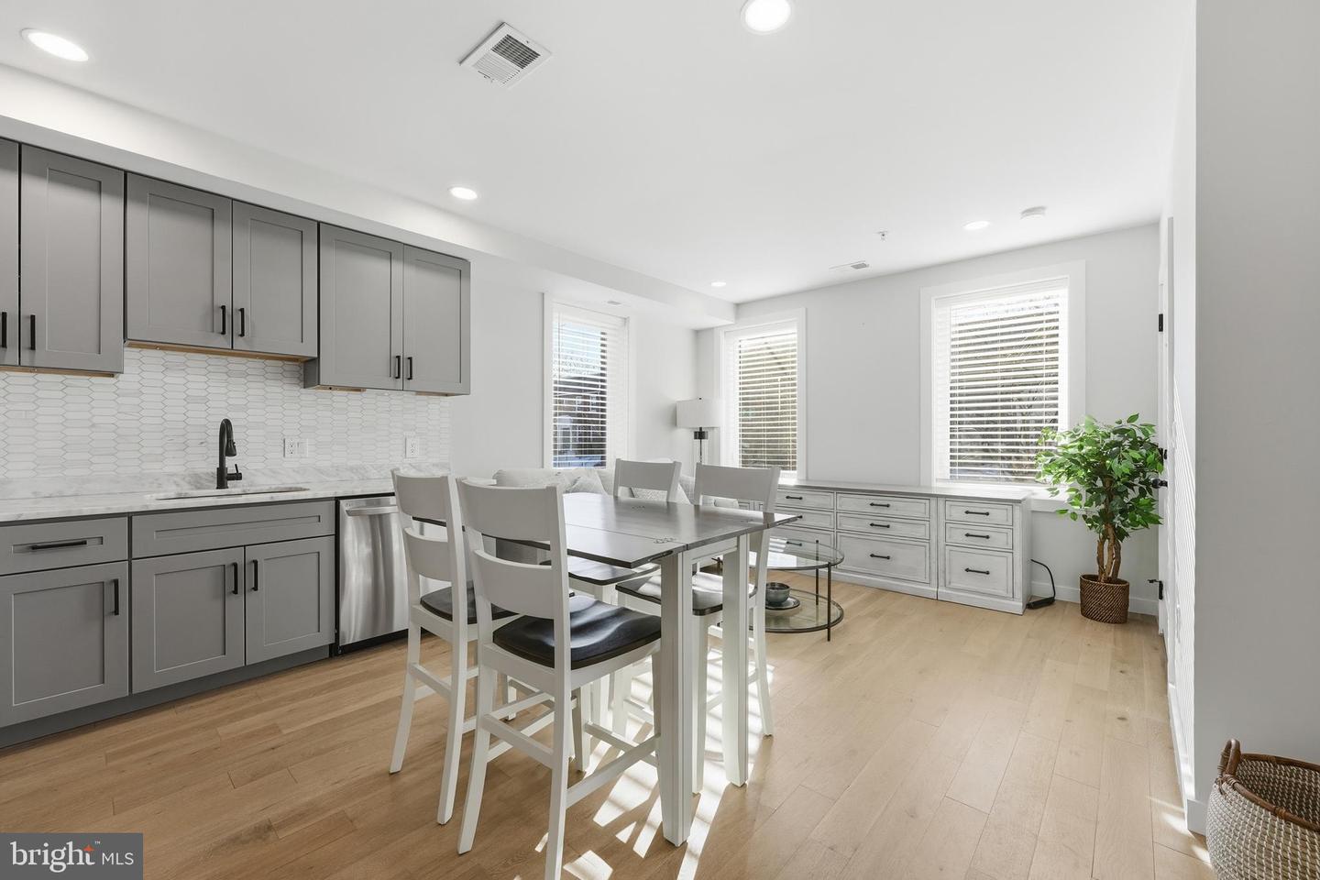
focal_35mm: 14
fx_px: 513
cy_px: 440
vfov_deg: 81.2
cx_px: 660
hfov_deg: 104.3
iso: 400
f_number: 11
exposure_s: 1/1250
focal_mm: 14
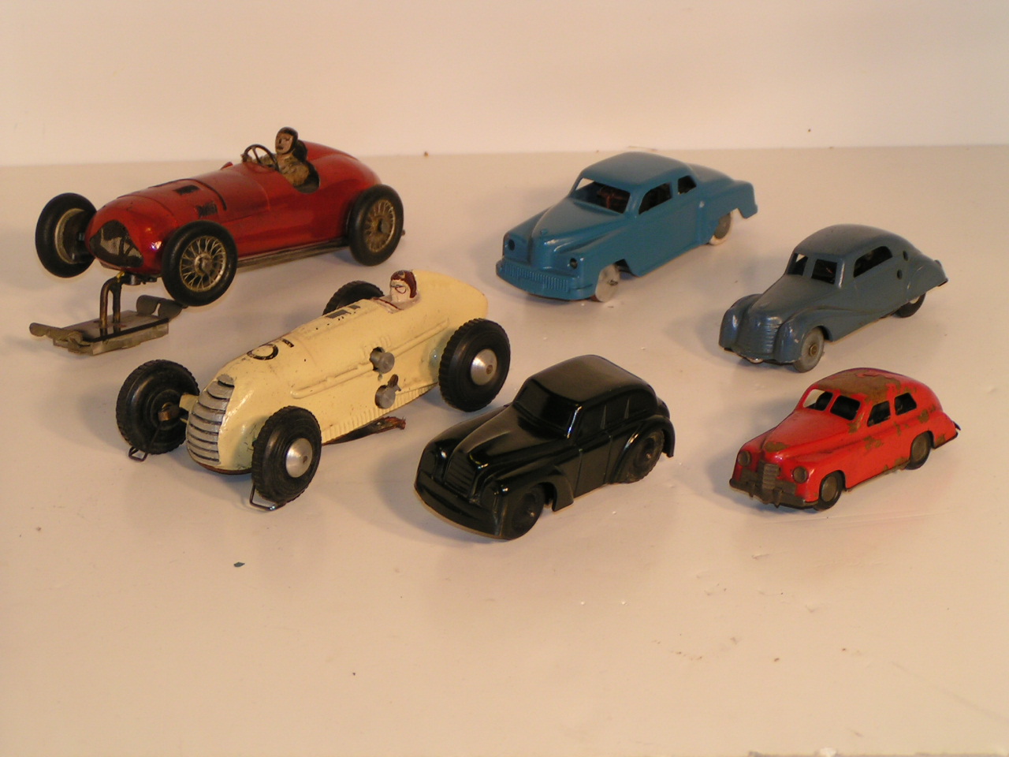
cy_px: 378
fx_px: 3469
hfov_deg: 16.6
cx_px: 504
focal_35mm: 119
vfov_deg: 12.5
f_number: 3.5
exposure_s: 1/160
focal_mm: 18.2
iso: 50
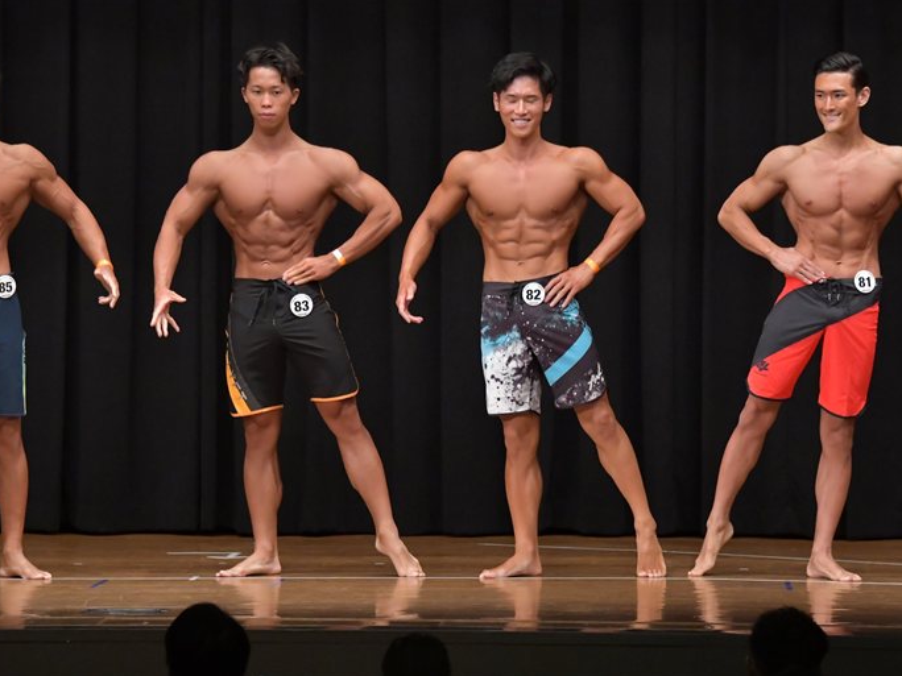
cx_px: 456
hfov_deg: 9.0
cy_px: 337
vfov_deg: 6.8
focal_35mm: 220
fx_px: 5733
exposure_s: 1/400
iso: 6400
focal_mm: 135
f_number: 5.6
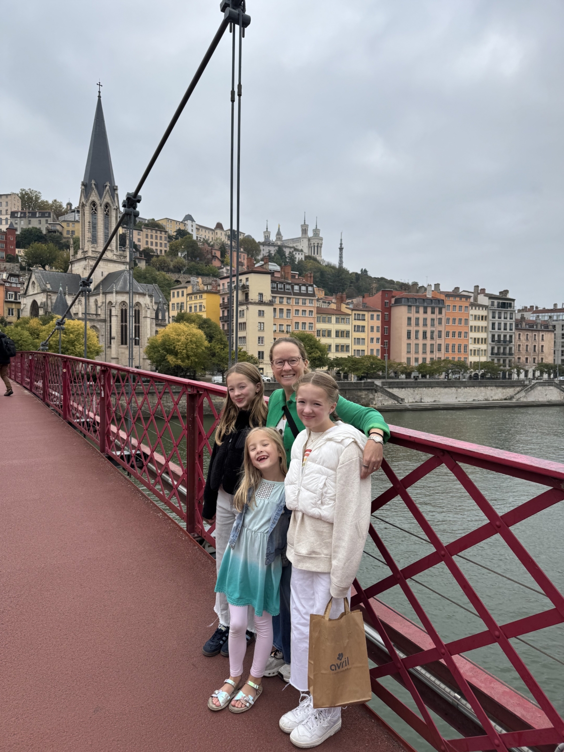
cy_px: 376
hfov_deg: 56.8
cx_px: 282
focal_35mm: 24
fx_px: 521
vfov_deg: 71.6
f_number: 1.78
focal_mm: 6.76
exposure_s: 1/1597
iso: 80
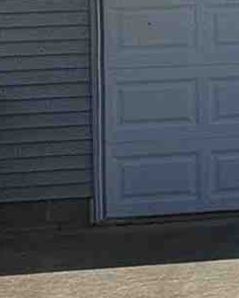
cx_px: 1270
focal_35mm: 228
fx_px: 2014
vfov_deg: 8.3
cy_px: -97
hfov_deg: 5.1
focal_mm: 5.4
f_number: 1.8
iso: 25
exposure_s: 1/2890
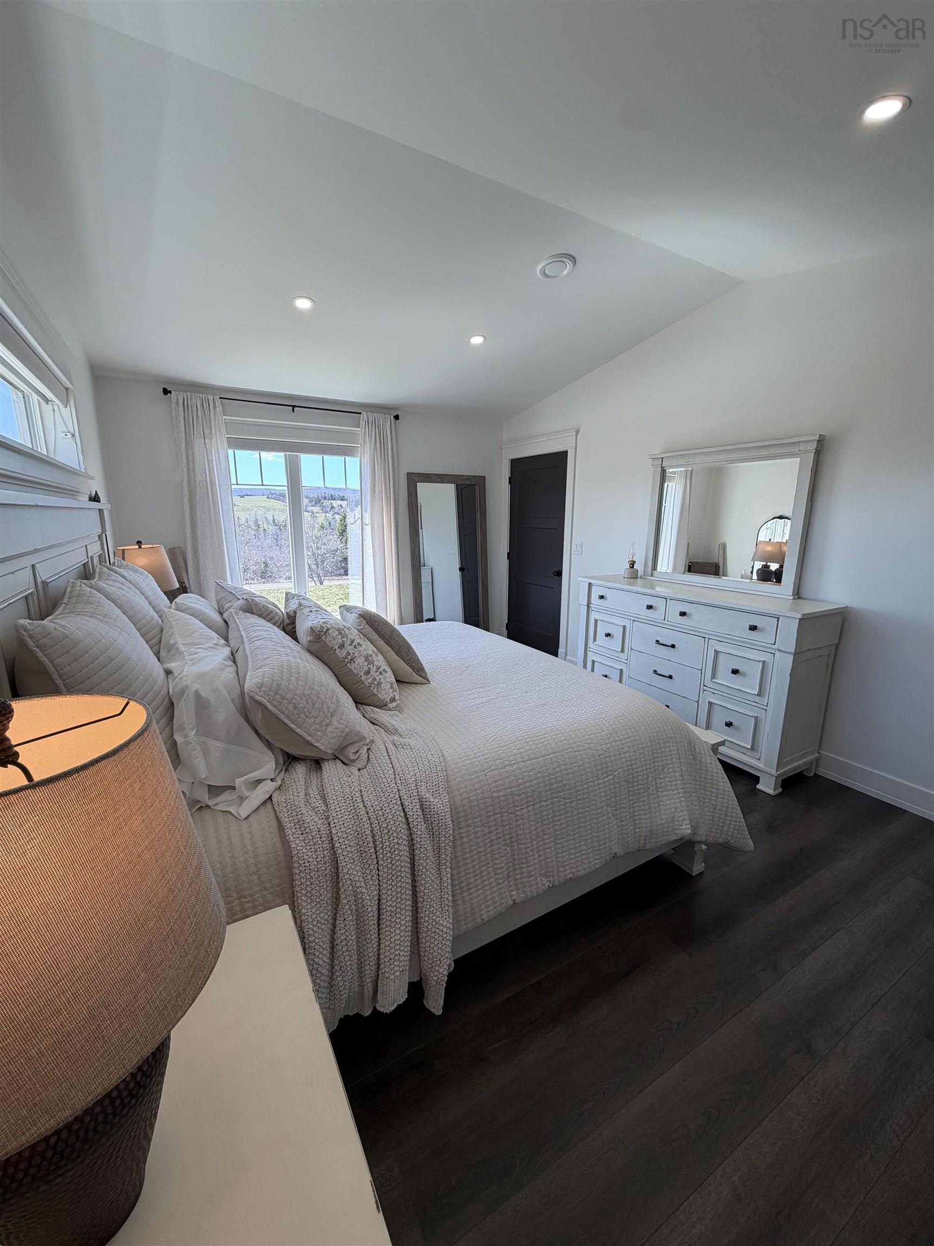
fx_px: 504
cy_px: 623
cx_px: 467
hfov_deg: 85.7
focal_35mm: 14
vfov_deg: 102.1
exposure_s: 1/120
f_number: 2.2
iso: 50
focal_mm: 2.22
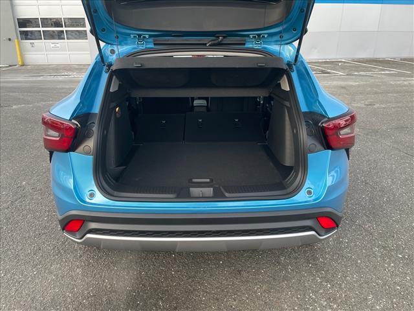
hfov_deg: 67.3
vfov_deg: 53.1
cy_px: 156
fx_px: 311
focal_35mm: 26
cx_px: 207
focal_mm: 4.2
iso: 100
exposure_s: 1/121
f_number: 1.6
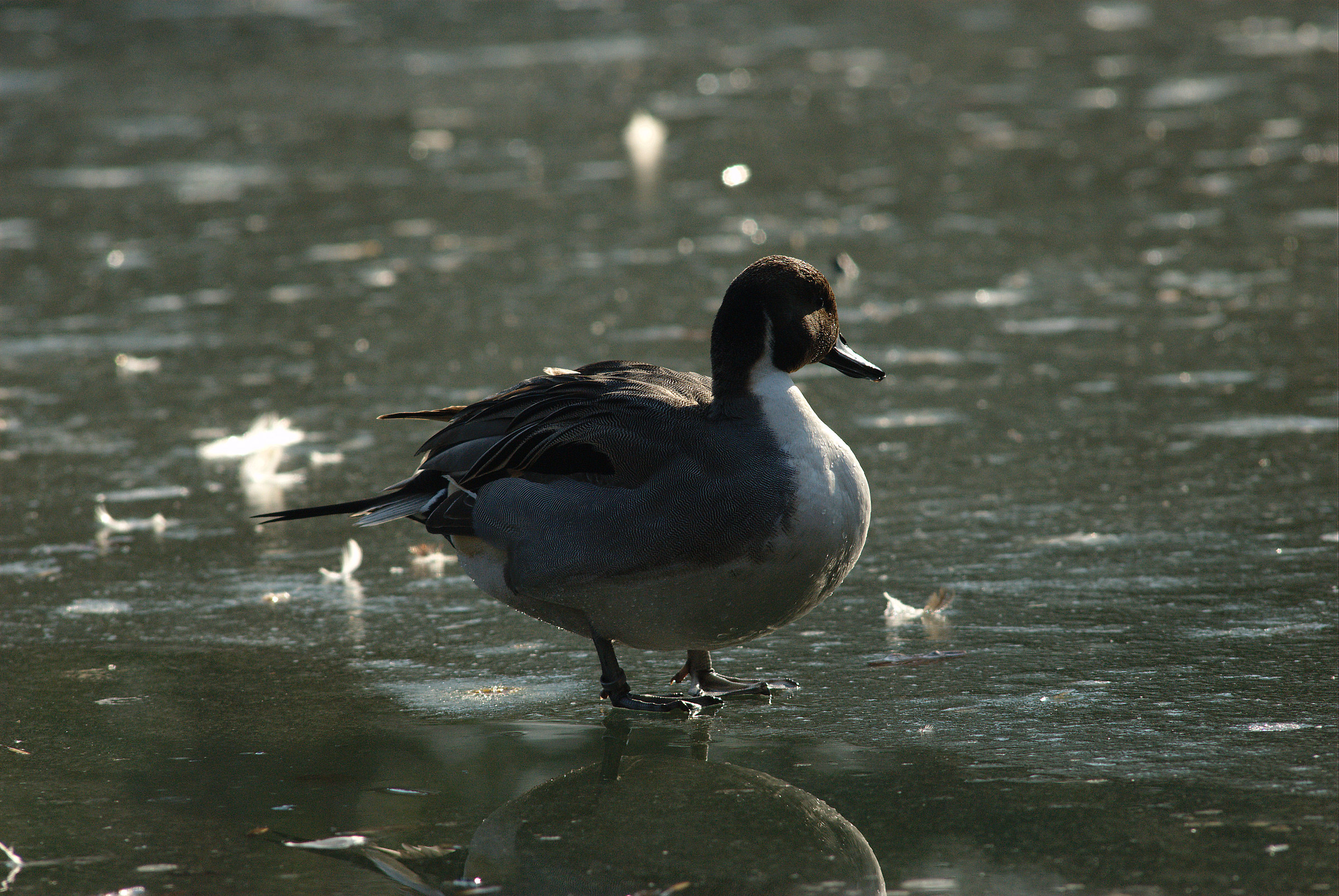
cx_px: 670
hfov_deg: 3.4
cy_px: 448
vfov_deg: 2.3
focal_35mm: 600
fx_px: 22345
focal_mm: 400
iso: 500
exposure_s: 1/500
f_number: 8
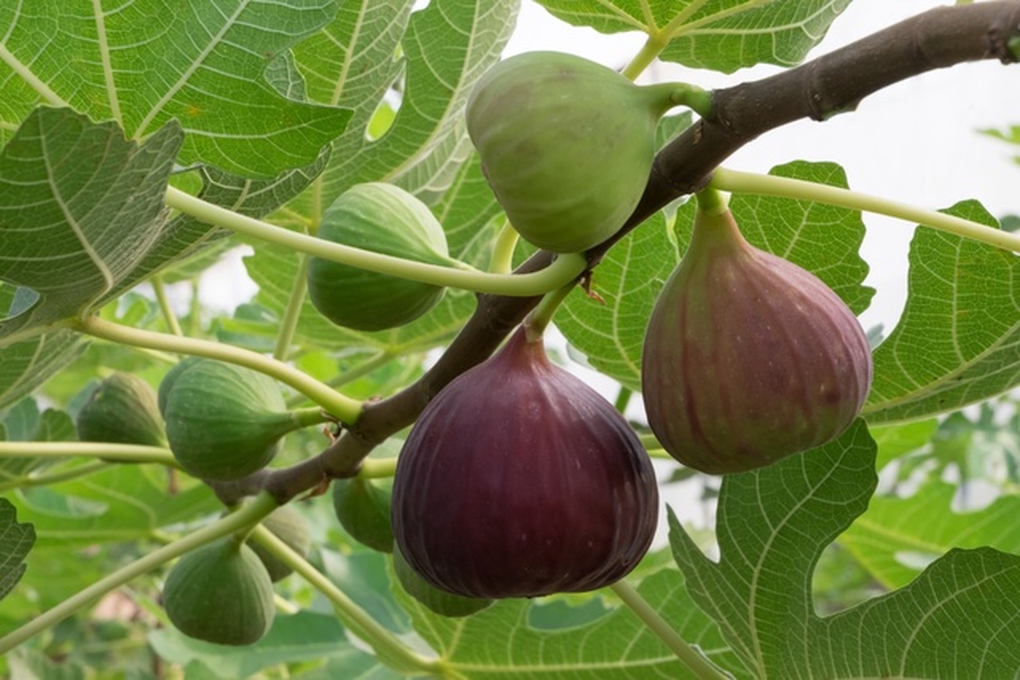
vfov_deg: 18.2
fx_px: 2125
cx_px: 510
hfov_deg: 27.0
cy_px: 340
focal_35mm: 75
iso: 500
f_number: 16
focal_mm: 50
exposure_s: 1/60
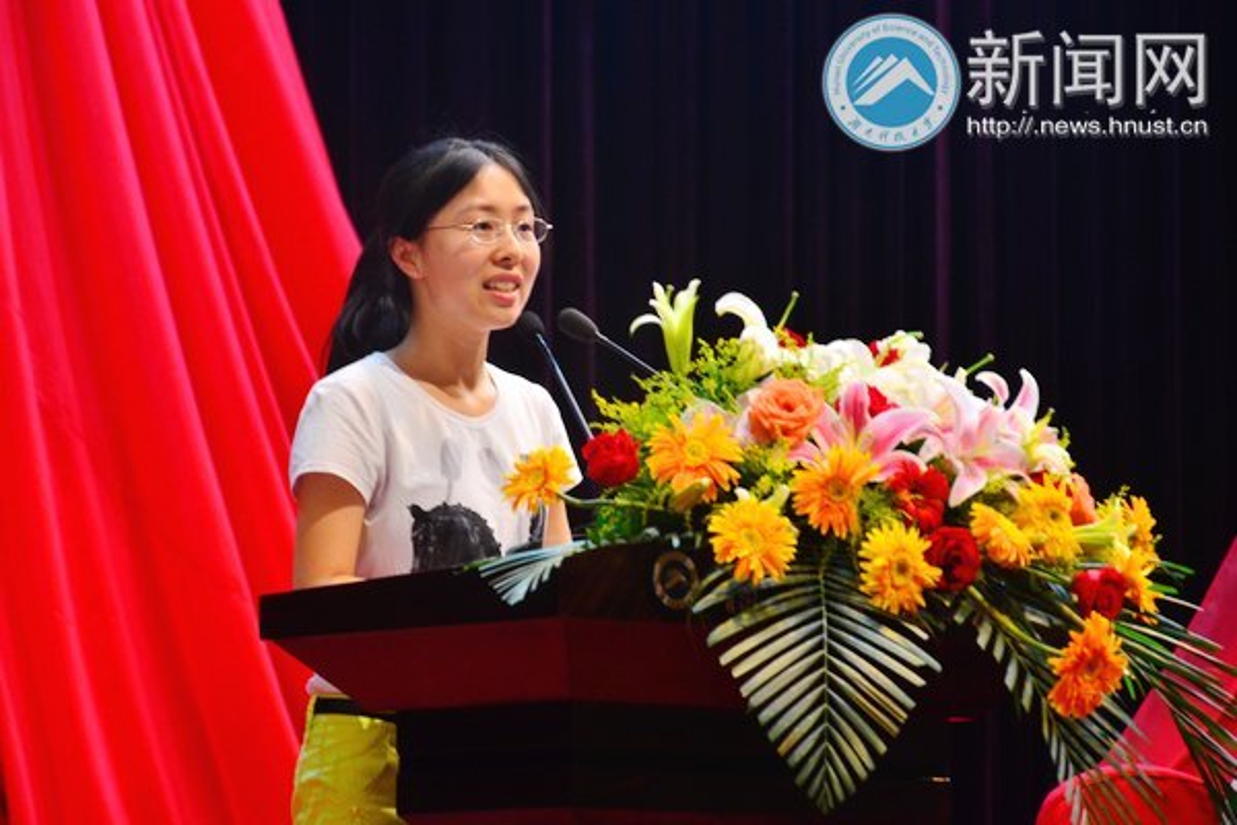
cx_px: 618
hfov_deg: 13.0
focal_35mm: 158
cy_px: 412
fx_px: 5411
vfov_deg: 8.7
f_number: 5.6
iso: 1000
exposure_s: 1/25
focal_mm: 105
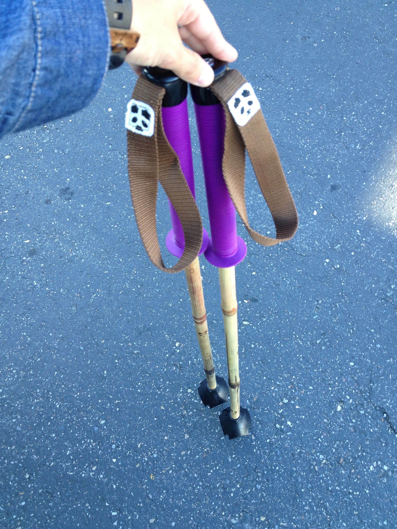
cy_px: 264
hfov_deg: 40.7
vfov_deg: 52.6
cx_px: 198
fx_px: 535
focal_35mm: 35
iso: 50
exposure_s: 1/60
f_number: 2.4
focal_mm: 4.28
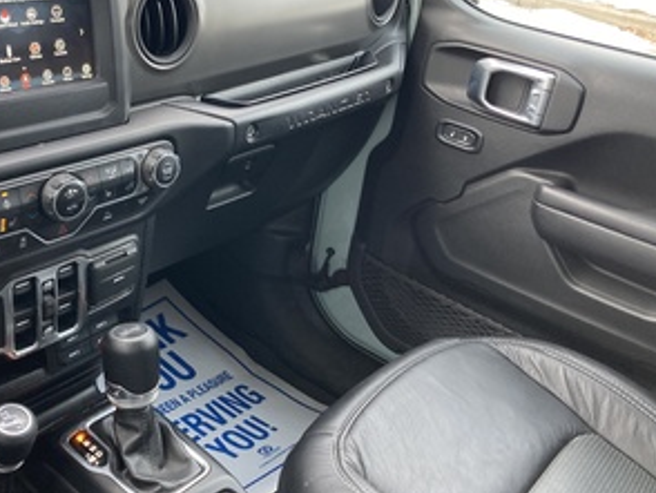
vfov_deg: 35.8
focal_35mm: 40
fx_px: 759
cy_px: 182
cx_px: 225
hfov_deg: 46.1
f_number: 1.8
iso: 125
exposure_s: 1/60
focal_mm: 3.99
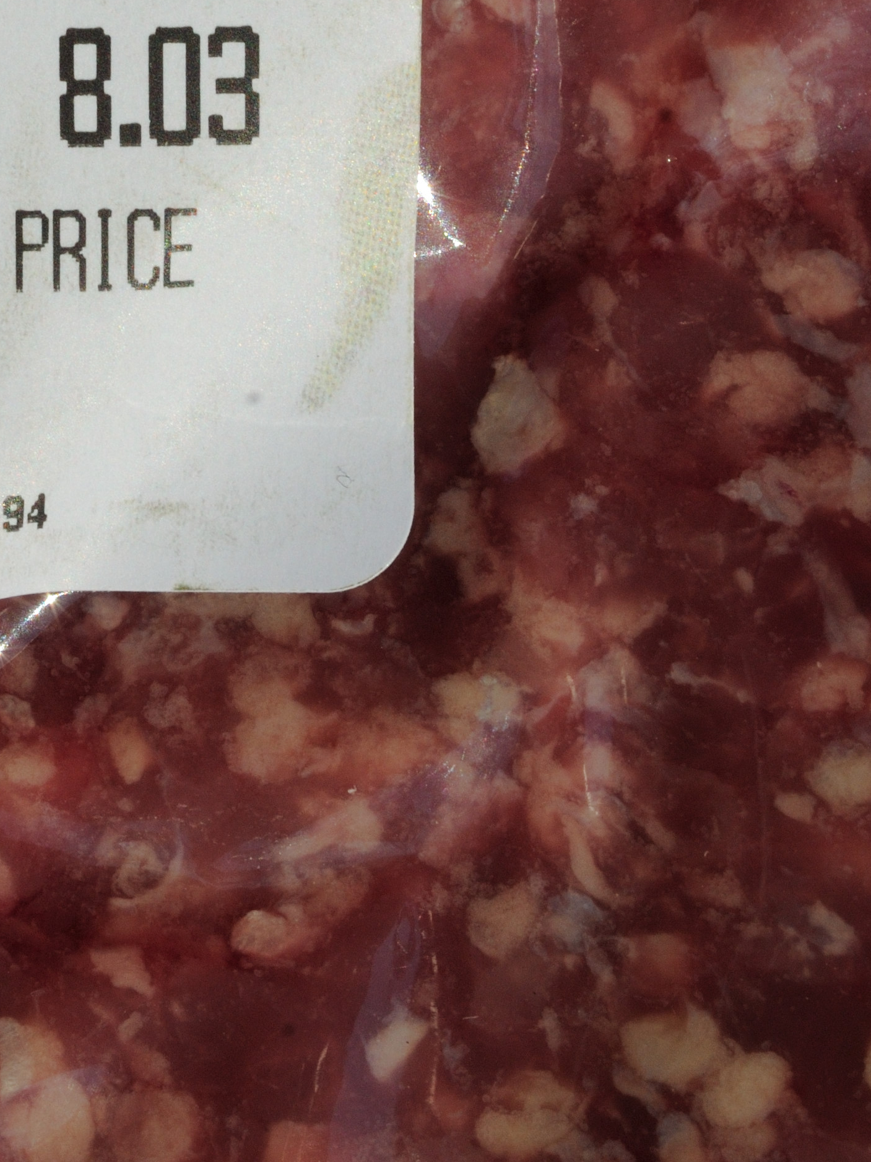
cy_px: -450
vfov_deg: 10.4
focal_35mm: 186
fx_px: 6240
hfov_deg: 7.9
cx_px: -306
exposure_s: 1/100
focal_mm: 60
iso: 320
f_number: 20
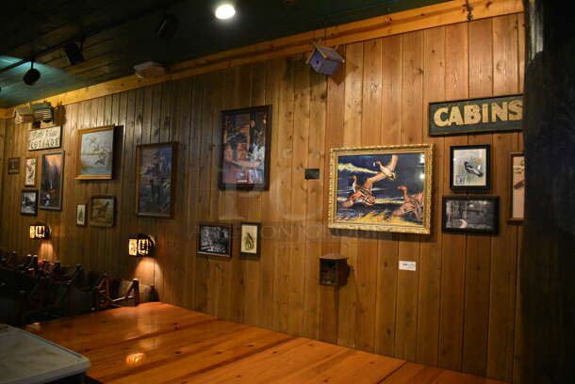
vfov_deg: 48.0
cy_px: 192
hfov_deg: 67.3
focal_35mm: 27
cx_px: 288
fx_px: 432
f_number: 3.5
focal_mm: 18
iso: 5000
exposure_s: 1/125
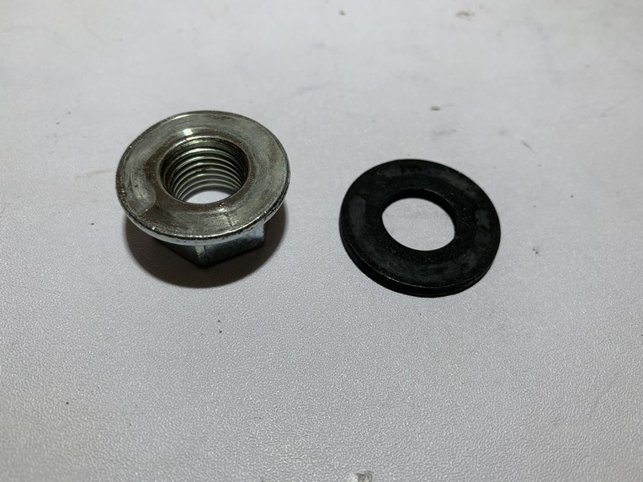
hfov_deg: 67.3
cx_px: 322
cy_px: 241
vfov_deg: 53.1
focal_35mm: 26
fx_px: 483
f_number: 1.8
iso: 25
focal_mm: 4.25
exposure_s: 1/122
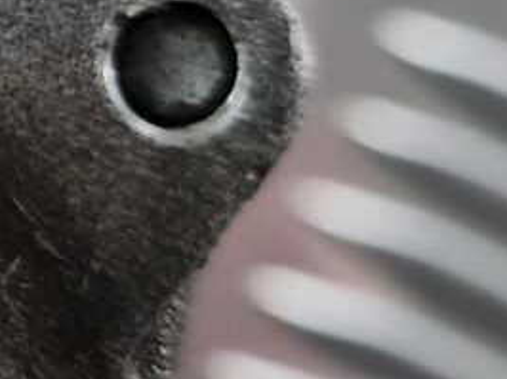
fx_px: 2005
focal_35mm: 137
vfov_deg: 10.5
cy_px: -128
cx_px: -589
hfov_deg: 12.3
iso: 500
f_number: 1.8
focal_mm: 5.4
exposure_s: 1/40
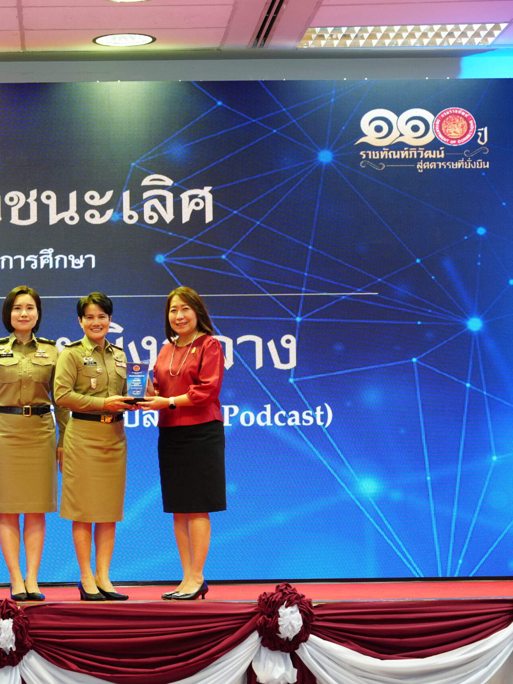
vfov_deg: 19.1
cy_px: 340
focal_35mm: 103
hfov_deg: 14.2
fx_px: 2035
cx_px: 29
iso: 1250
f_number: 5
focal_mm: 71
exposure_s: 1/40
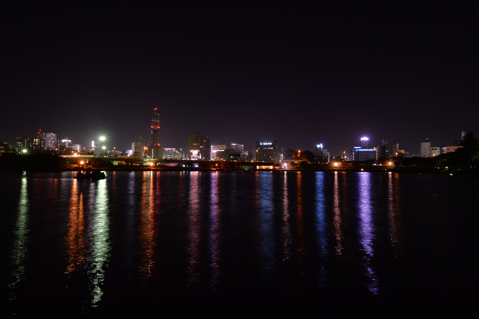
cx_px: 240
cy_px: 160
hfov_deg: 63.7
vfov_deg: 44.9
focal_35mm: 29
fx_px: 386
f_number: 11
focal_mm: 29
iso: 2000
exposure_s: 1
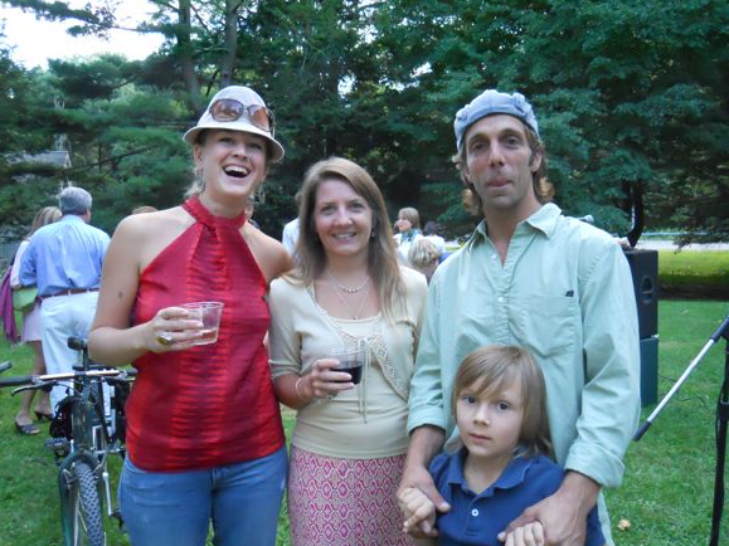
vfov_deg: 48.2
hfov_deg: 61.7
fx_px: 611
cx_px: 363
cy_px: 277
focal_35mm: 29
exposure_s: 1/125
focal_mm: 5
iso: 640
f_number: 2.7
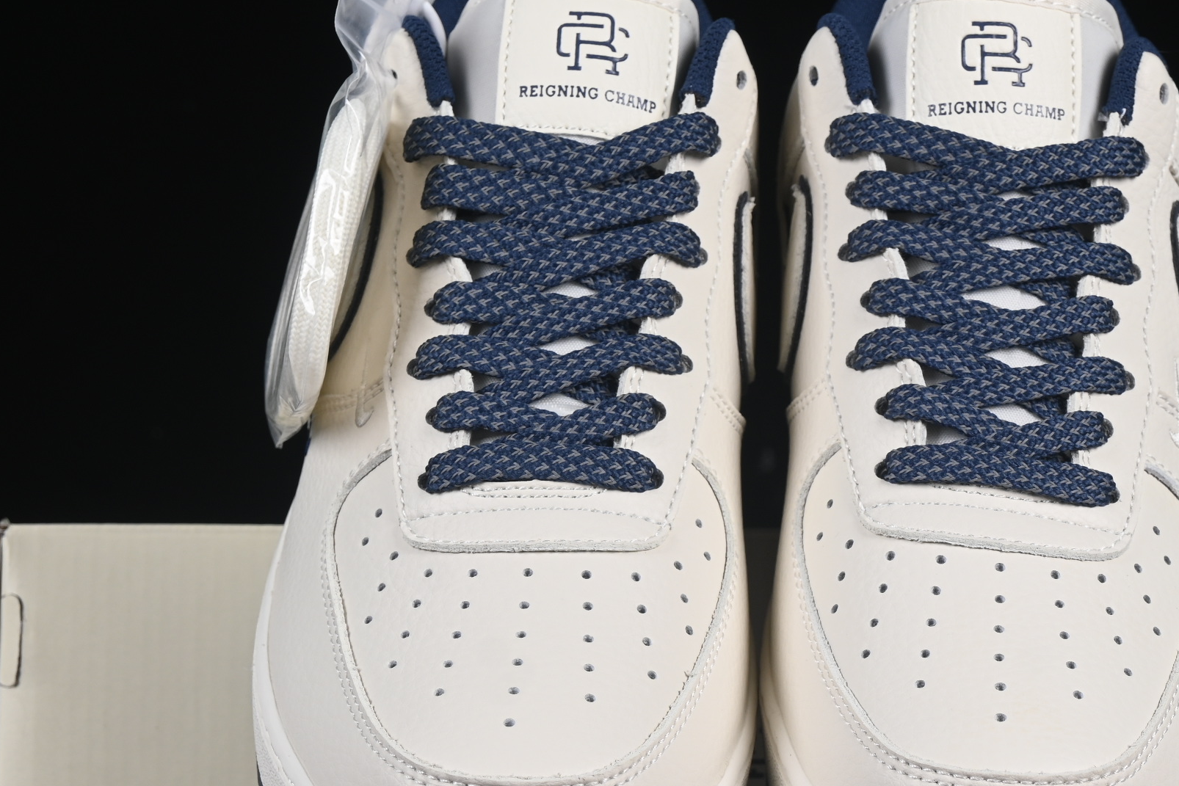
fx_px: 4258
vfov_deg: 10.5
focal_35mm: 130
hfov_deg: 15.7
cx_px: 747
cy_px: 563
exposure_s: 1/80
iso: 160
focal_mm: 50
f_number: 8
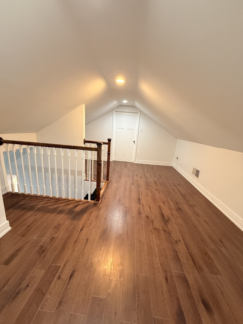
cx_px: 122
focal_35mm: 14
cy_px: 162
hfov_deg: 85.7
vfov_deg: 102.1
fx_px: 131
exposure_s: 1/60
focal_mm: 2.22
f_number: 2.2
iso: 500
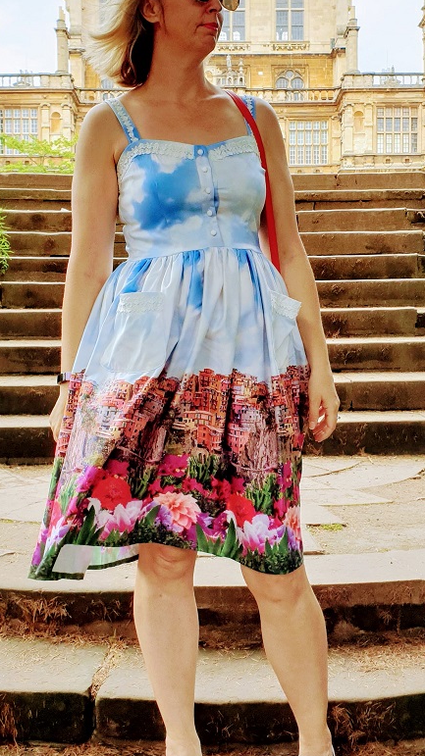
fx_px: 983
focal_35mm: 49
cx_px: 231
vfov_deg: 42.1
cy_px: 346
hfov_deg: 24.4
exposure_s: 1/574
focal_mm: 4.3
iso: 50
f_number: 2.4
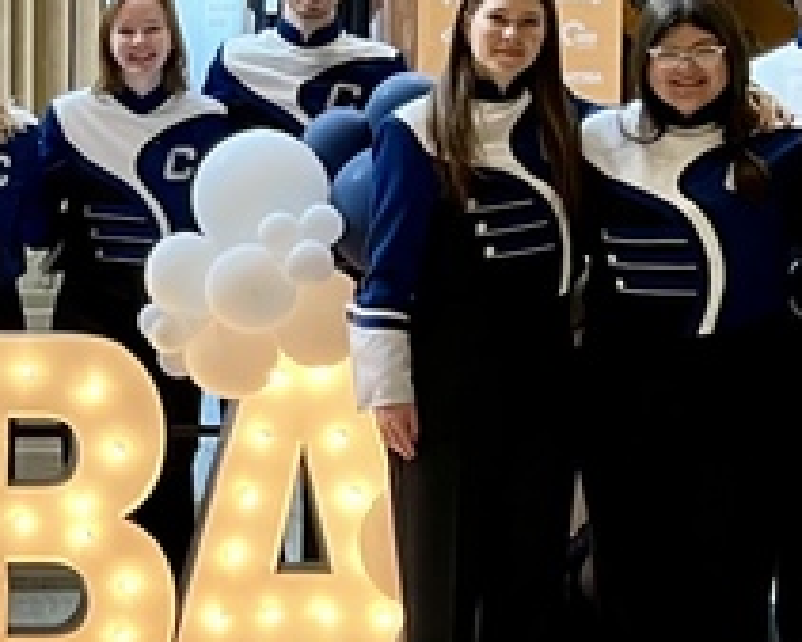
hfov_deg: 14.6
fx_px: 2921
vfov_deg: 12.5
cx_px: -372
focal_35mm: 123
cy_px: 213
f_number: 1.5
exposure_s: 1/60
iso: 100
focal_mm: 5.7
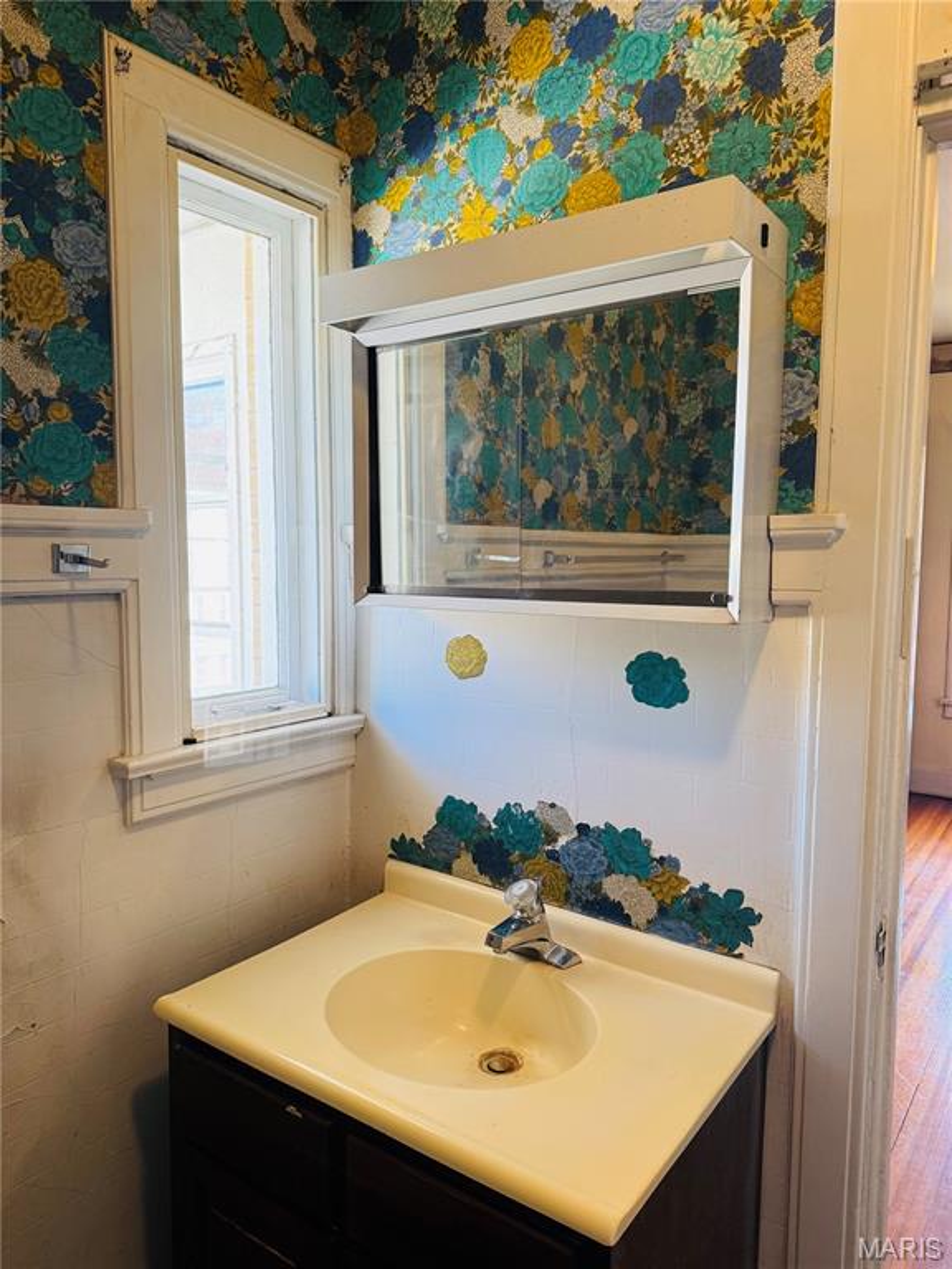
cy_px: 634
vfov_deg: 71.6
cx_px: 476
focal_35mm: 24
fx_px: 880
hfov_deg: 56.8
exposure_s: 1/120
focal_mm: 6.76
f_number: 1.78
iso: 200
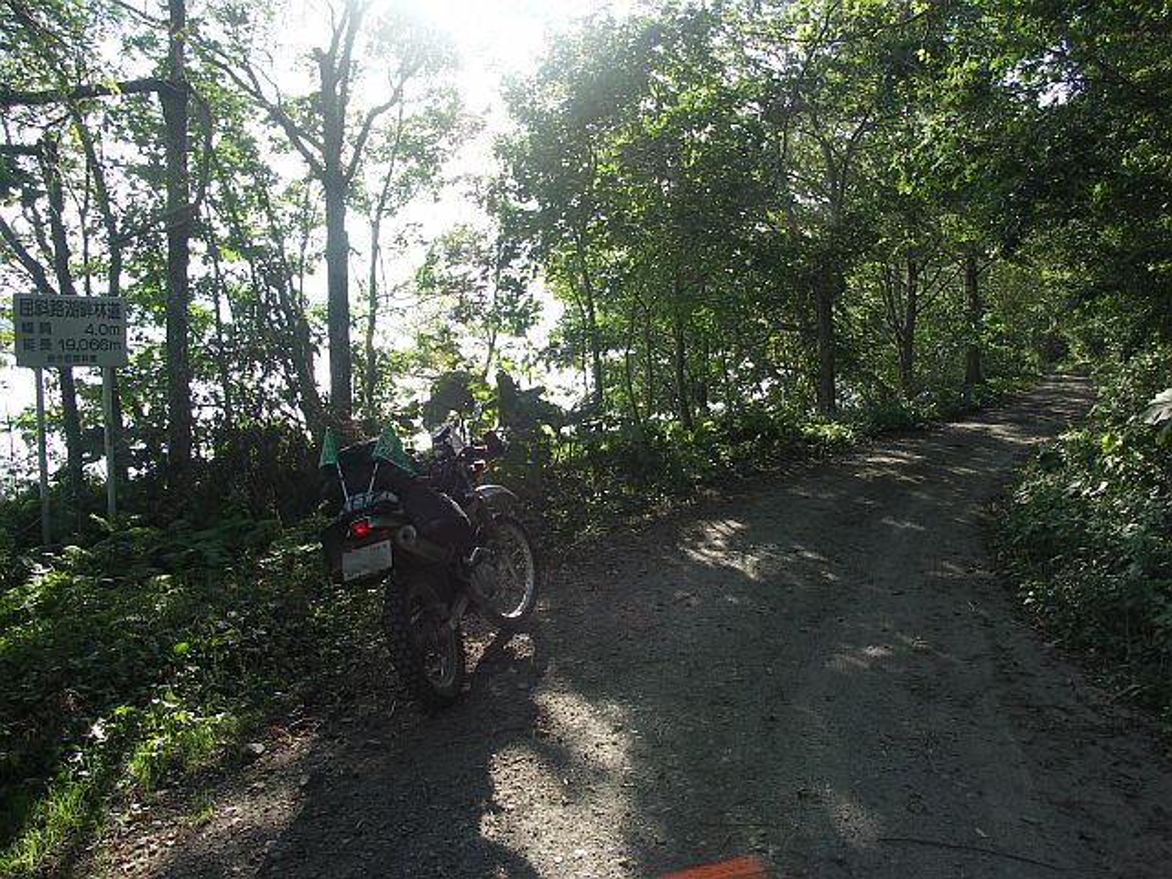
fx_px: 948
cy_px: 440
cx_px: 586
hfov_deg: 63.4
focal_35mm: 28
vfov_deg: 49.7
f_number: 4
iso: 50
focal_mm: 7.2
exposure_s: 1/125
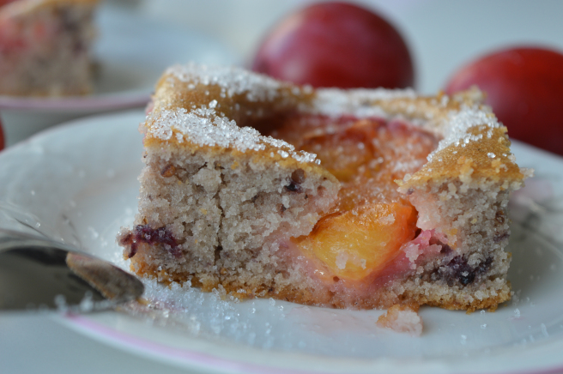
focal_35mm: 72
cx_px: 282
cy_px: 187
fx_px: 1125
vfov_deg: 18.9
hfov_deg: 28.1
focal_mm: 48
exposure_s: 1/50
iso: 200
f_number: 5.3
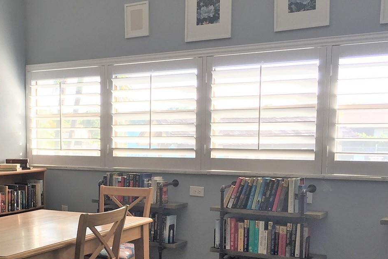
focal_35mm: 51
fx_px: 550
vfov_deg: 26.0
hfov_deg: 37.9
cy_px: 207
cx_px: 96
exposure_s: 1/120
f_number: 2.2
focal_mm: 4.15
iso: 40
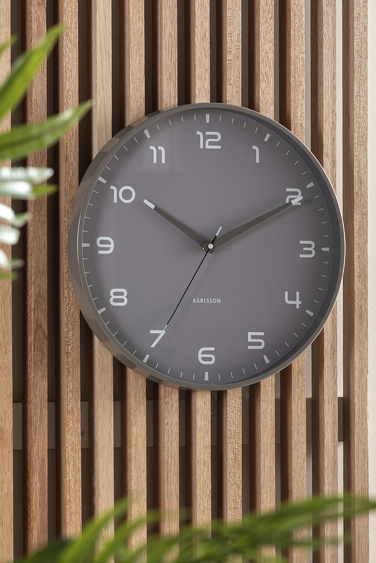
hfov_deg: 6.9
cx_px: 188
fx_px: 3129
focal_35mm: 200
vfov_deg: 10.3
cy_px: 282
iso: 100
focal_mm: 200
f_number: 10
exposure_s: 1/125
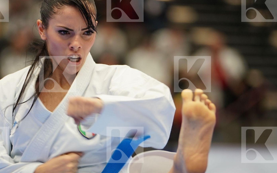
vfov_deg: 3.7
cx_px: 125
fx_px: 2695
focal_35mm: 357
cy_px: 74
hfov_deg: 5.9
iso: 800
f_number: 2.8
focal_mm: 181
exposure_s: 1/320
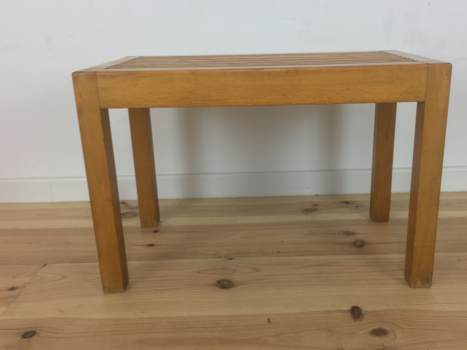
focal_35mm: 34
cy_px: 166
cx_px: 262
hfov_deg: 53.8
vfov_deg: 41.8
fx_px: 459
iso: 32
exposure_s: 1/33
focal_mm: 4.15
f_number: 2.2
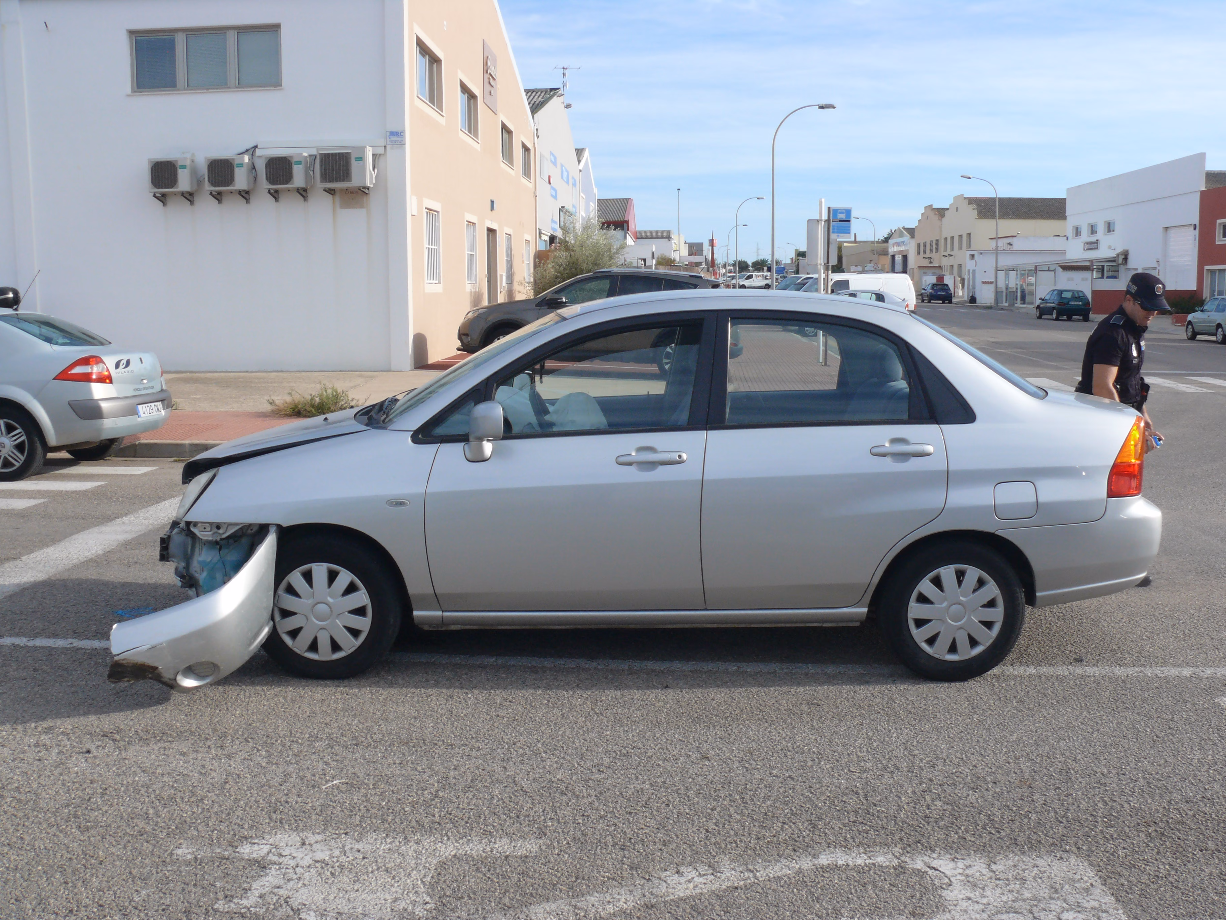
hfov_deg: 52.6
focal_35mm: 35
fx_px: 1240
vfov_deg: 40.7
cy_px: 460
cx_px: 613
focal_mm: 7.4
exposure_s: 1/320
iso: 100
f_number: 5.6
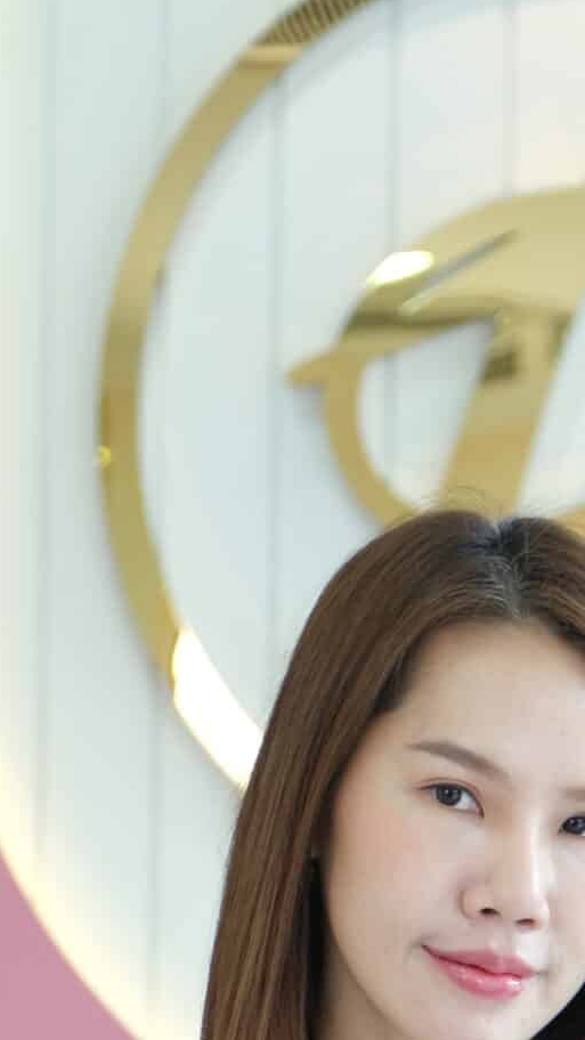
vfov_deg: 10.7
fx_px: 5515
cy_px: 1073
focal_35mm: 200
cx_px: 451
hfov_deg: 6.1
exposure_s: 1/60
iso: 250
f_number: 4
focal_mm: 56.5
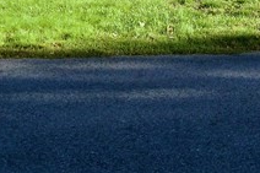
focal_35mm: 87
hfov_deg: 23.3
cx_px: 173
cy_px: -64
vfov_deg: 14.9
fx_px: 628
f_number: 10
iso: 400
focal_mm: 12
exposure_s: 1/320
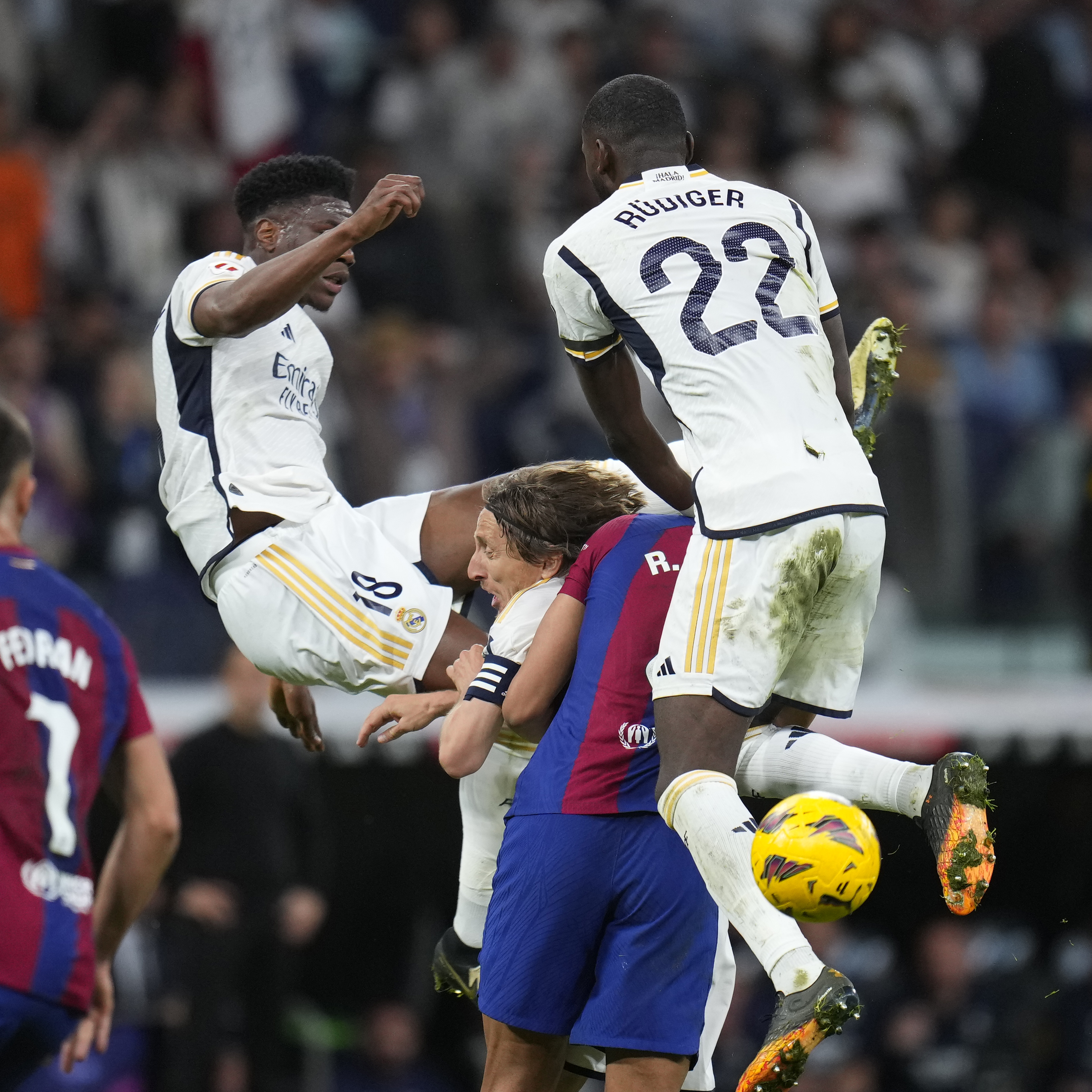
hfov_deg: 3.2
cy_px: 576
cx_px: 427
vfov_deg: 3.2
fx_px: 19416
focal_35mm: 544
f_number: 2.8
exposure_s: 1/2000
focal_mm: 400
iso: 2000
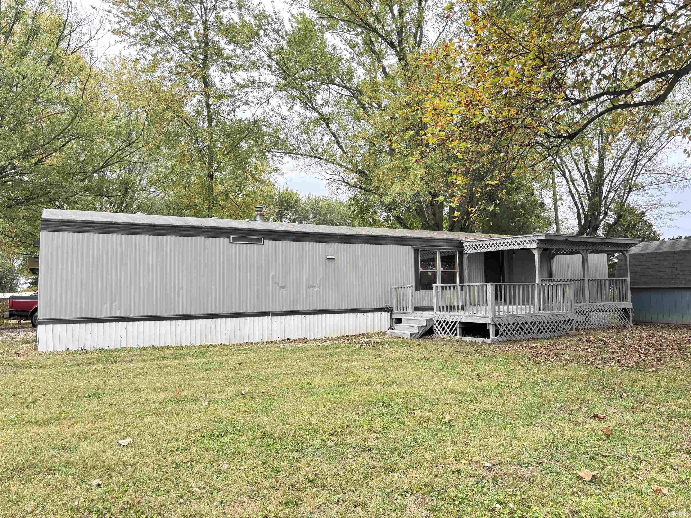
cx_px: 346
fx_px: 519
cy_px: 259
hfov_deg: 67.3
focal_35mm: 26
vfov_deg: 53.1
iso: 50
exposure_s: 1/232
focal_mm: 5.96
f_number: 1.6
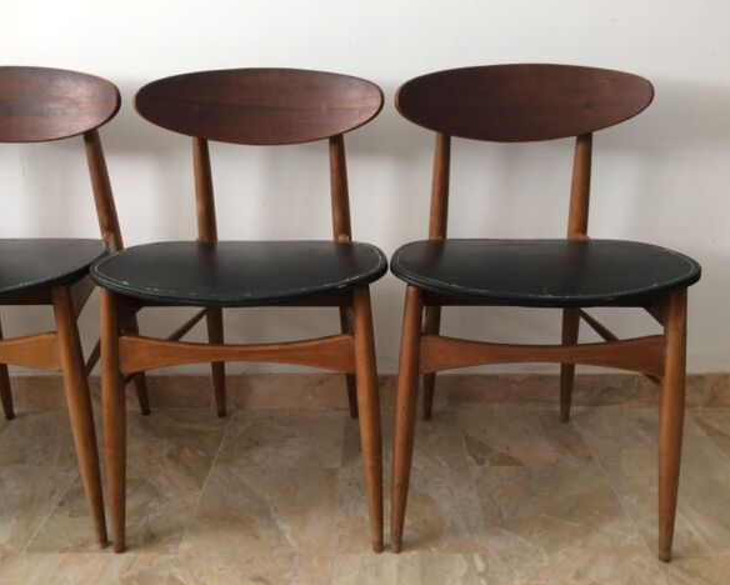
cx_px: 359
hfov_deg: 57.1
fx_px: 670
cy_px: 296
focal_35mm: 31
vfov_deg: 47.2
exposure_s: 1/33
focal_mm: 4.15
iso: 125
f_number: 2.2
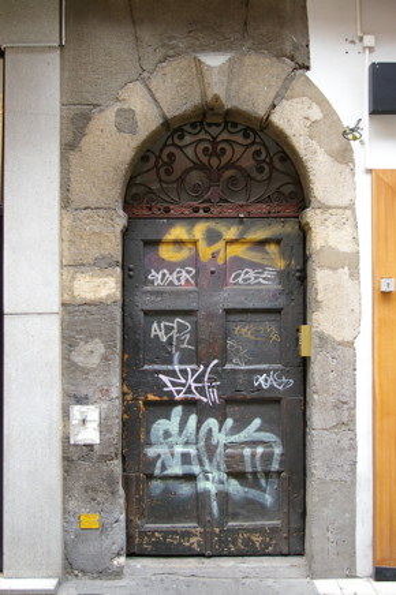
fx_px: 694
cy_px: 298
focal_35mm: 42
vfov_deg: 46.4
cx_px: 198
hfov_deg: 31.8
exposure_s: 1/45
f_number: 4
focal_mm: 28
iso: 200
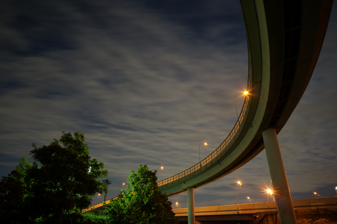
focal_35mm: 24
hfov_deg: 73.8
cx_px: 168
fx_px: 224
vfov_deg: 53.0
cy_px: 112
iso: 200
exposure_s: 20
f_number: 5.6
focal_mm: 16
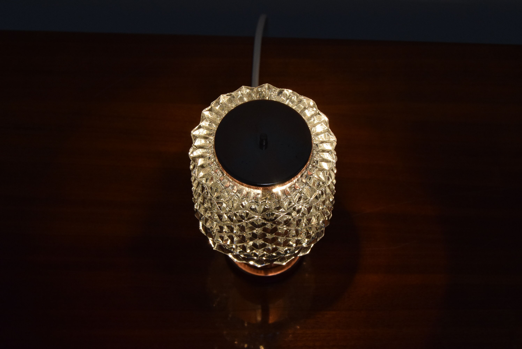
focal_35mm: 60
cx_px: 261
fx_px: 871
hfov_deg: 33.4
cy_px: 174
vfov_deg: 22.7
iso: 1600
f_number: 11
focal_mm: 40
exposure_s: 1/500
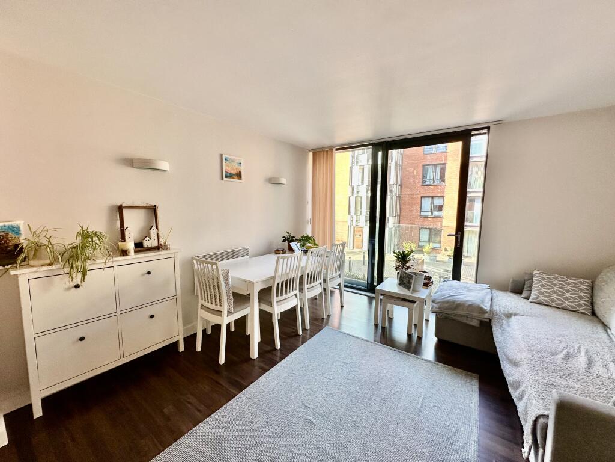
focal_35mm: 14
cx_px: 308
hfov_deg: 102.1
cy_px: 231
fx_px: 249
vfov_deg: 85.7
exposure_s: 1/99
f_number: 2.2
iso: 64
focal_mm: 2.22
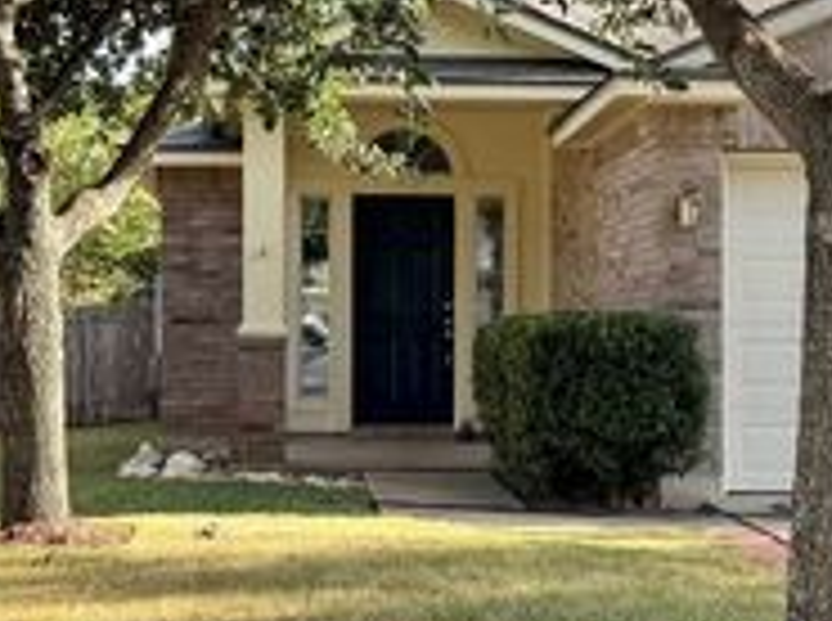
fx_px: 1559
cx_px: 643
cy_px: 236
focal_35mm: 65
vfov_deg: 22.5
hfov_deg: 29.3
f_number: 1.78
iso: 80
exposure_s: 1/1026
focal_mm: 6.76
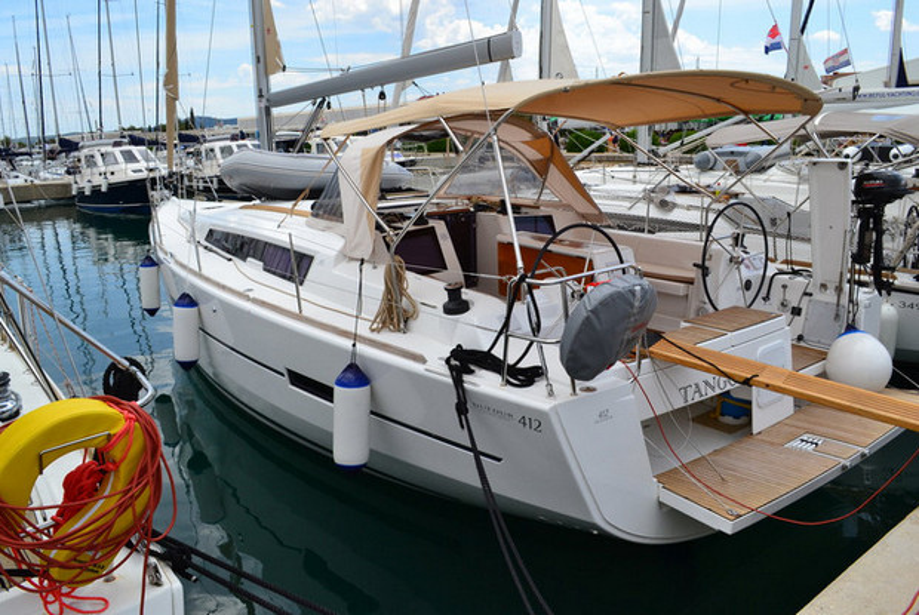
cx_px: 460
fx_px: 690
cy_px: 308
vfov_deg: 48.0
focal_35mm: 27
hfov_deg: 67.3
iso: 400
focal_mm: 18
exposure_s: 1/400
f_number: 11
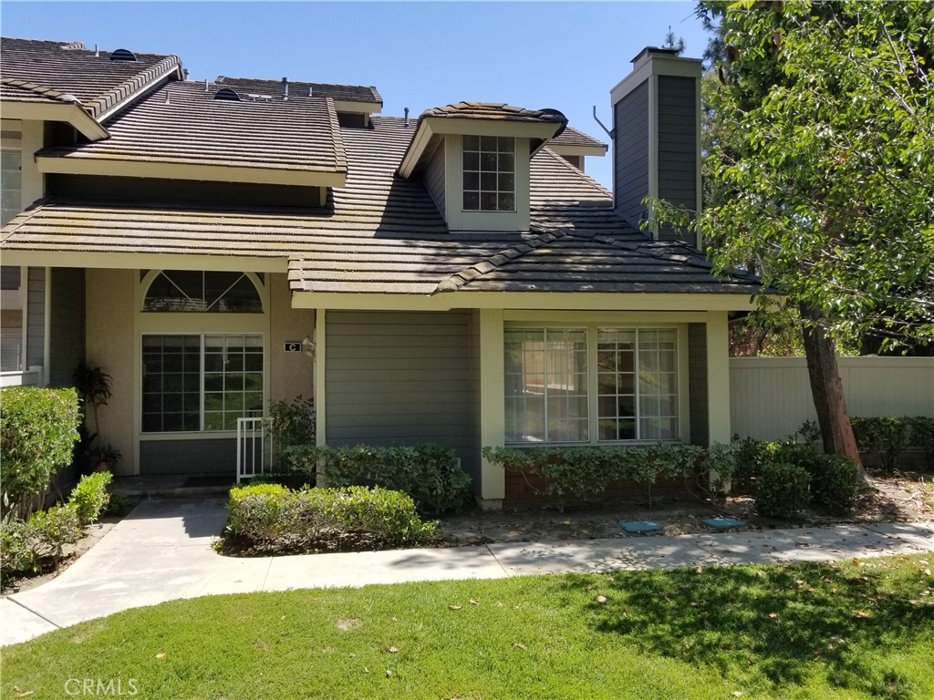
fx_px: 702
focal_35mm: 26
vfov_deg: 53.1
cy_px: 350
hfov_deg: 67.3
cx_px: 467
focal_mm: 4.25
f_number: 1.7
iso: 50
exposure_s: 1/1620
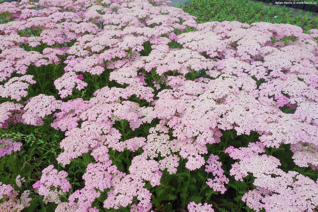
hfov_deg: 65.5
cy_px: 106
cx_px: 159
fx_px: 247
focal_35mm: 28
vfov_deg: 46.4
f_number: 5.6
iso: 125
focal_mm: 10.4
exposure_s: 1/640
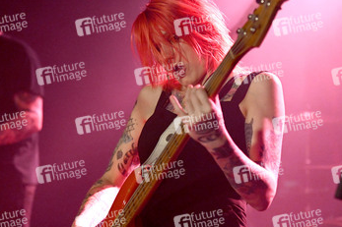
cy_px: 98
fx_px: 864
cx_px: 173
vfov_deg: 15.0
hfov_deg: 22.4
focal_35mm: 91
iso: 6400
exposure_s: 1/400
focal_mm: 70
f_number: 2.8
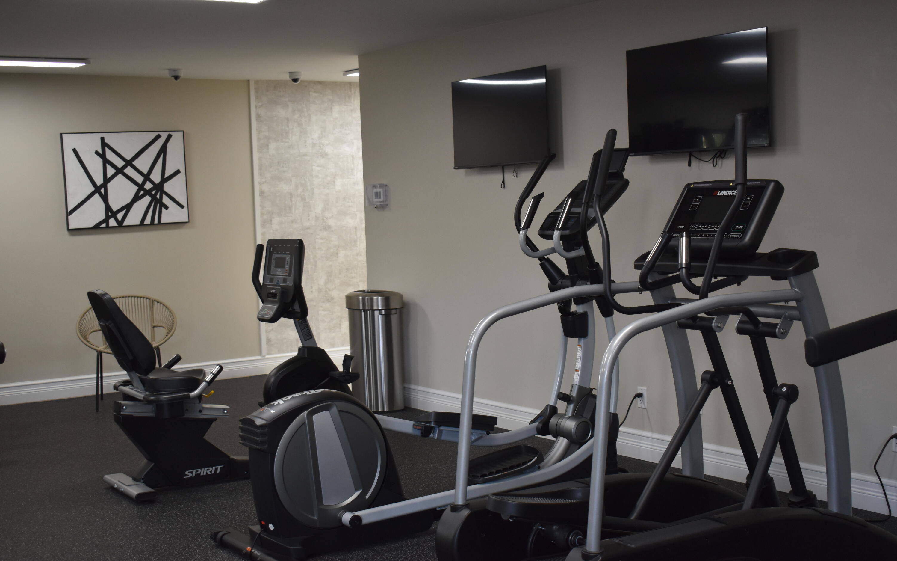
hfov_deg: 41.1
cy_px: 298
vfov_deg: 26.3
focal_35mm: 49
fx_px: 1198
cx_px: 449
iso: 900
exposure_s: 1/125
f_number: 4.5
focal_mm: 32
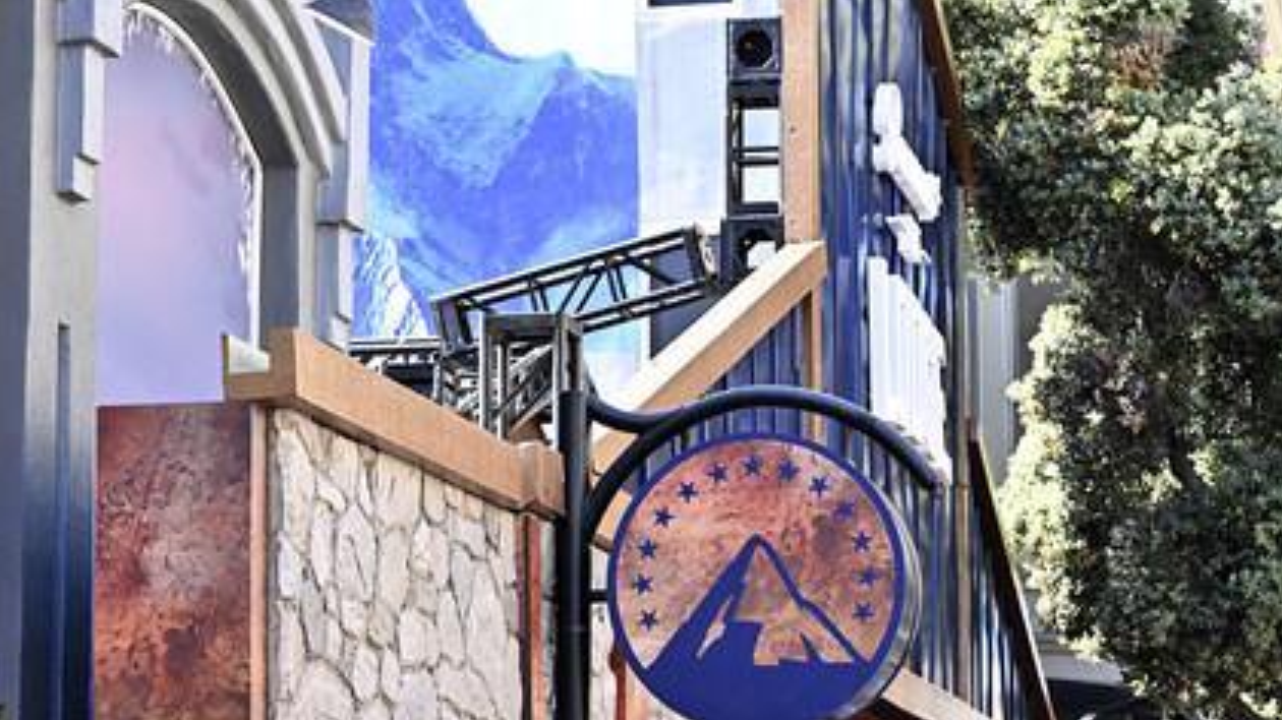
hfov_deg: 18.2
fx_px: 4010
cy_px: 354
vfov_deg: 10.3
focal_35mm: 118
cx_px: 661
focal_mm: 105
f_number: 9
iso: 1600
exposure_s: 1/400
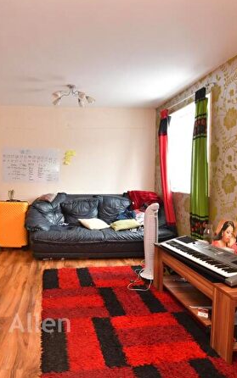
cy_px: 188
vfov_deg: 74.8
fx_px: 248
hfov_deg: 49.9
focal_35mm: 24
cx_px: 74
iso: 200
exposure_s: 1/1.6
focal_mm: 10
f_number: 8
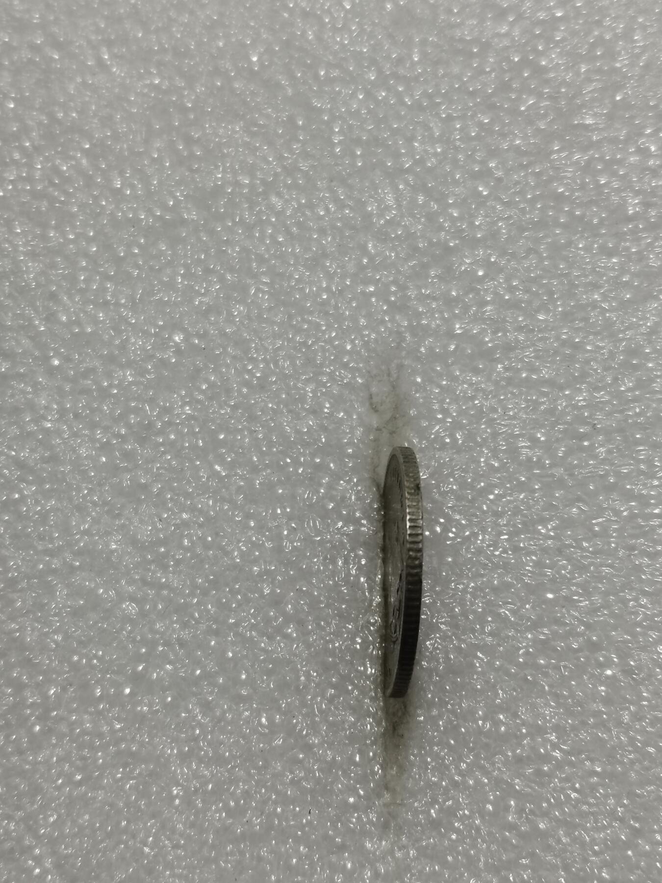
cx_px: 331
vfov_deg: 28.2
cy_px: 442
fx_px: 1759
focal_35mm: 69
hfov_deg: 21.3
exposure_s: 1/100
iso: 64
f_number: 1.8
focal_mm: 5.58
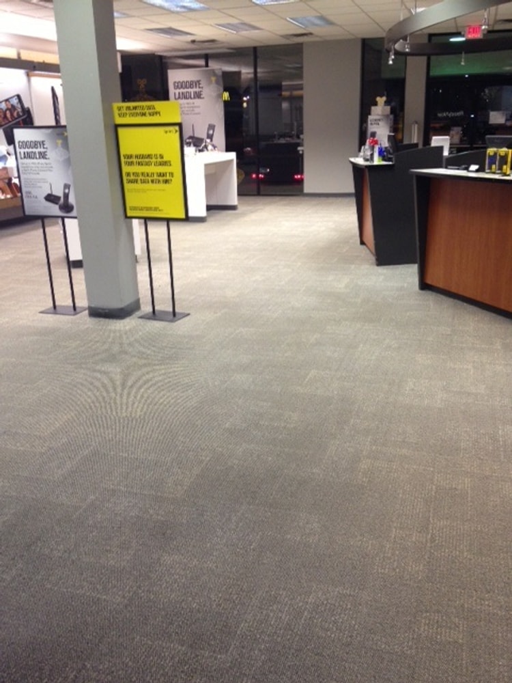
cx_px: 256
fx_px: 690
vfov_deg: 52.6
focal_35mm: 35
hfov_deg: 40.7
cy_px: 342
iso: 125
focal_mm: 4.28
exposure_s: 1/20
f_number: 2.4
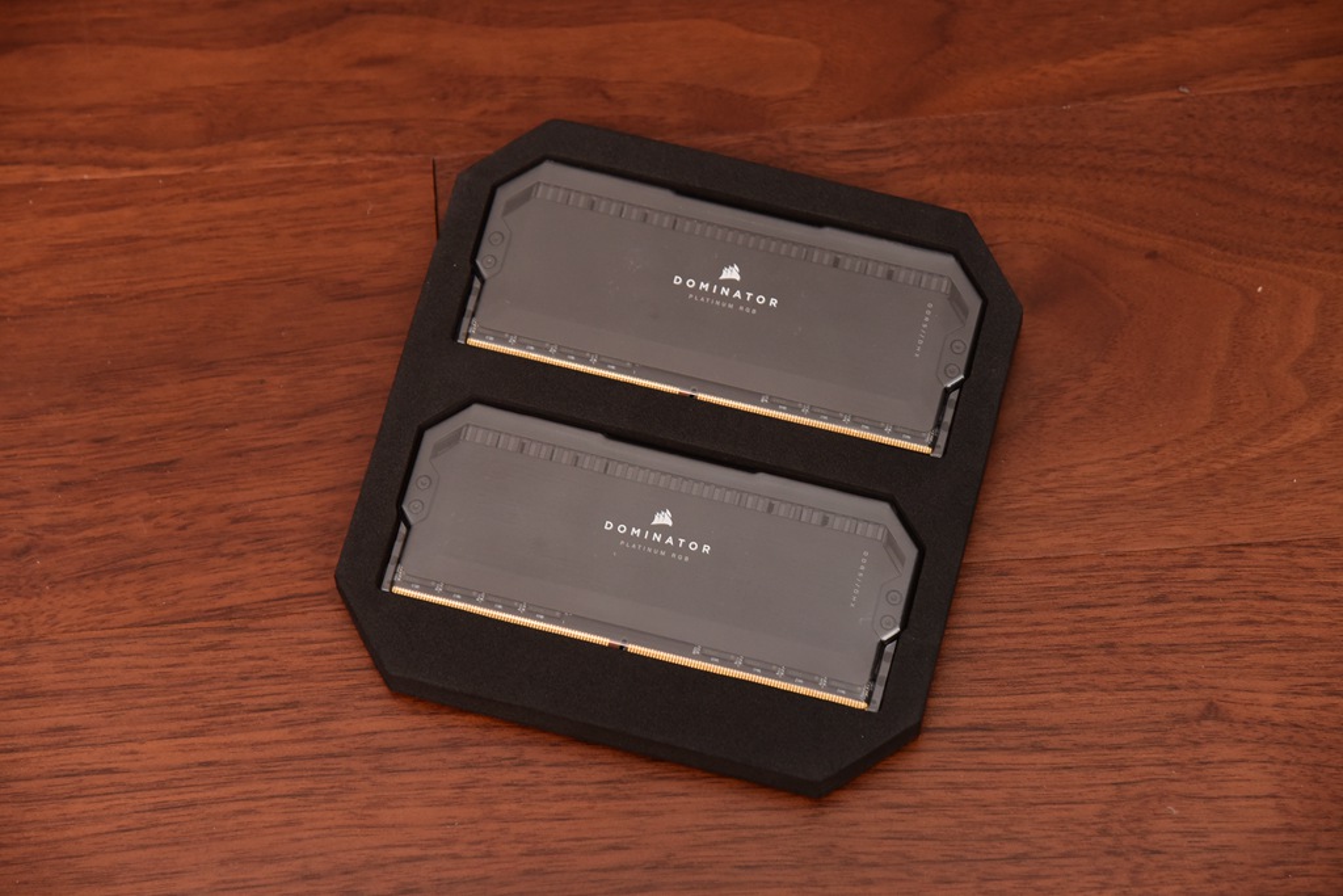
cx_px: 672
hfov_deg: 17.1
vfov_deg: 11.4
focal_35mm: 120
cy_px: 448
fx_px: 4477
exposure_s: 1/60
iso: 1600
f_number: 5.6
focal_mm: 120
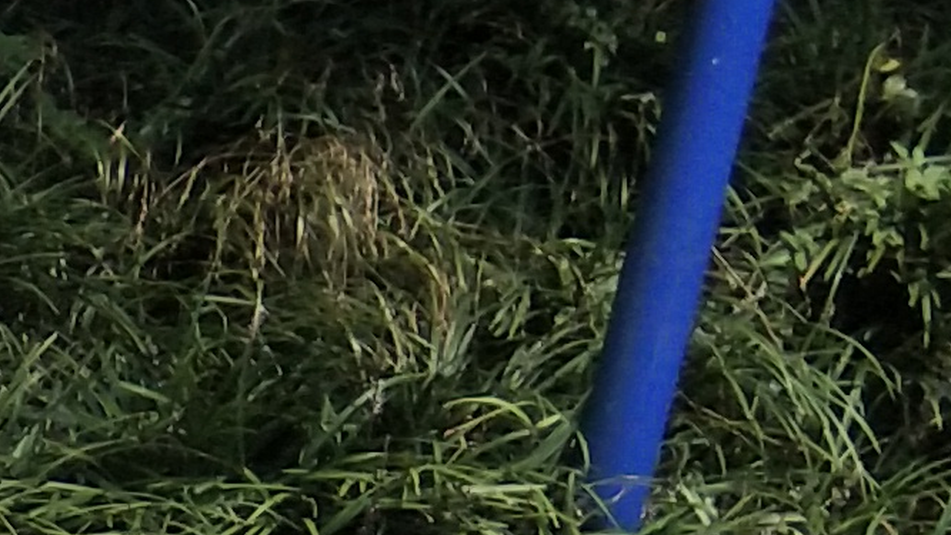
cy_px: 1987
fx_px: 5322
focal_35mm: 211
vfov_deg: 5.2
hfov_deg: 8.8
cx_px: -1628
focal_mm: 3.69
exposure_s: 1/838
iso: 50
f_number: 2.2
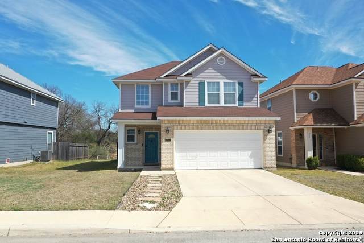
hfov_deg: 65.5
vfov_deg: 46.4
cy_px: 122
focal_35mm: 28
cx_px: 182
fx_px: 283
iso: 100
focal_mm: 10.26
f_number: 5.6
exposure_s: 1/400
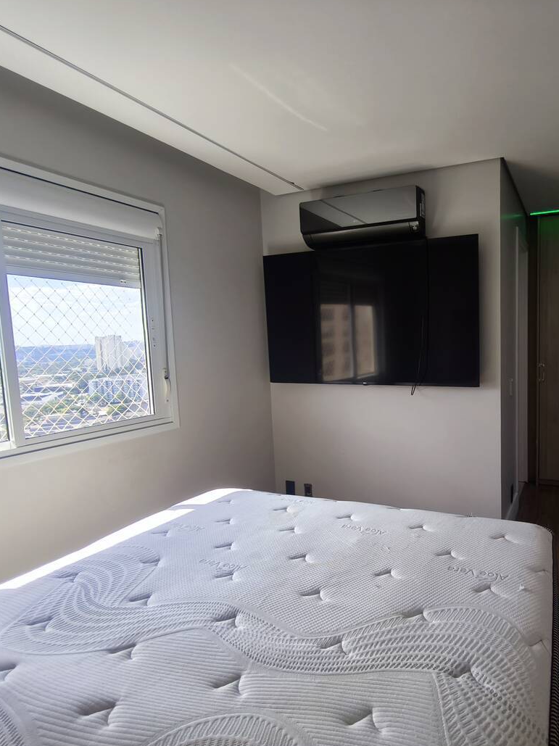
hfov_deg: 60.2
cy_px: 382
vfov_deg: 79.0
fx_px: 452
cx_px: 414
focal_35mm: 21
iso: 64
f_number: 2.2
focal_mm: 1.91
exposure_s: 1/120
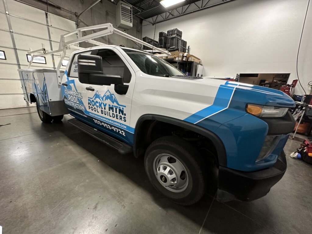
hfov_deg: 102.1
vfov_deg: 85.7
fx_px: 126
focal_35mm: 14
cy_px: 117
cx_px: 156
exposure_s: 1/60
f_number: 2.2
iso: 320
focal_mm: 2.22
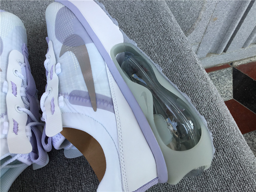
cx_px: 128
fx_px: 229
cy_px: 96
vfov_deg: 45.4
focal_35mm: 31
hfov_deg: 58.4
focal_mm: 3.3
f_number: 2.4
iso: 25
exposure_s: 1/351
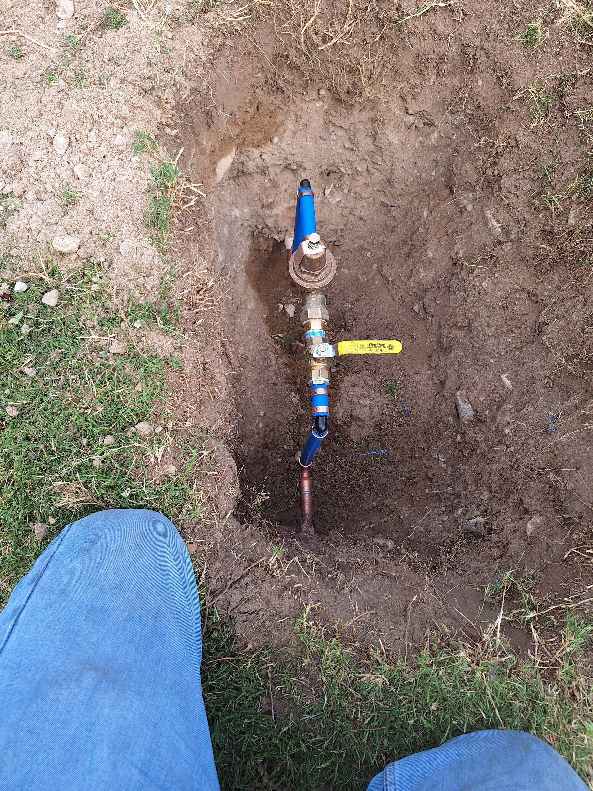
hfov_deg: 58.9
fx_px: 525
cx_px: 296
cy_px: 396
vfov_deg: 73.9
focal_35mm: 23
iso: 40
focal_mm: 5.54
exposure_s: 1/535
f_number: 1.8
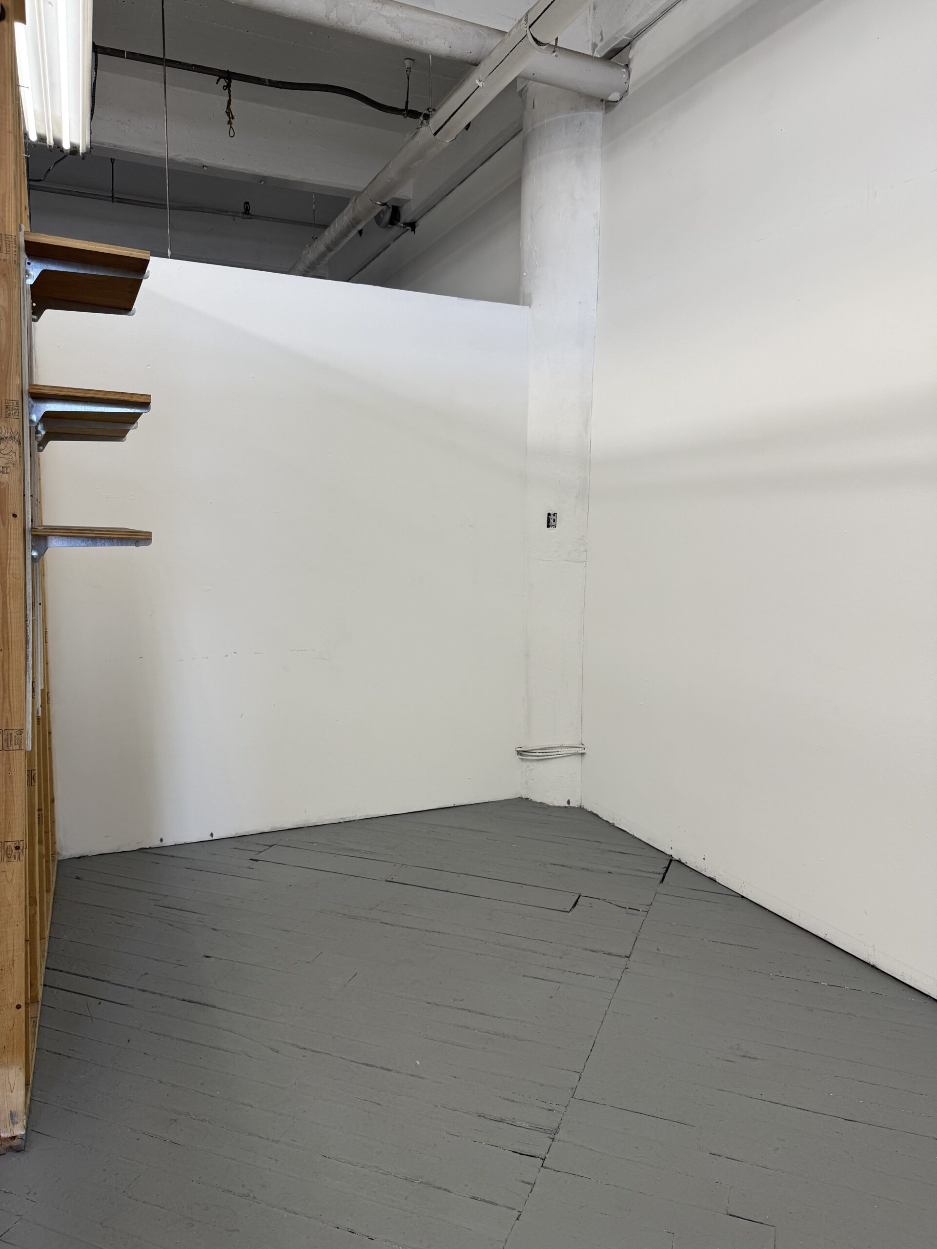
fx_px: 866
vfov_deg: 71.6
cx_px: 468
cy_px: 624
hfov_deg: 56.8
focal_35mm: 24
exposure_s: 1/120
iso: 80
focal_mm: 6.76
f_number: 1.78
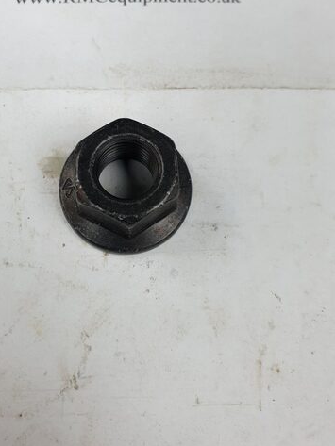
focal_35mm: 33
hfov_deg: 42.8
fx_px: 426
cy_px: 173
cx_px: 134
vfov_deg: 54.8
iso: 80
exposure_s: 1/100
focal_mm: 4.3
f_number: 2.4
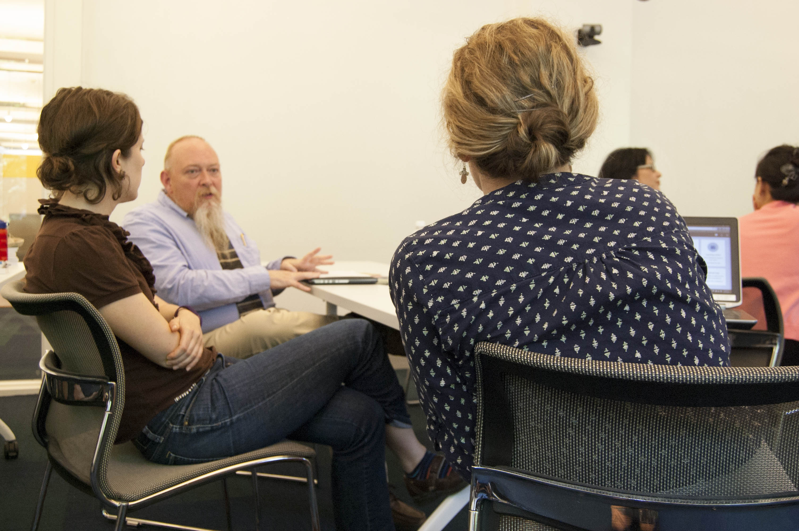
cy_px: 266
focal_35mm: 34
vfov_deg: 38.3
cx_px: 400
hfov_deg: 55.1
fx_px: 765
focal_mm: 23
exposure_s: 1/60
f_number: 6.3
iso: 1600
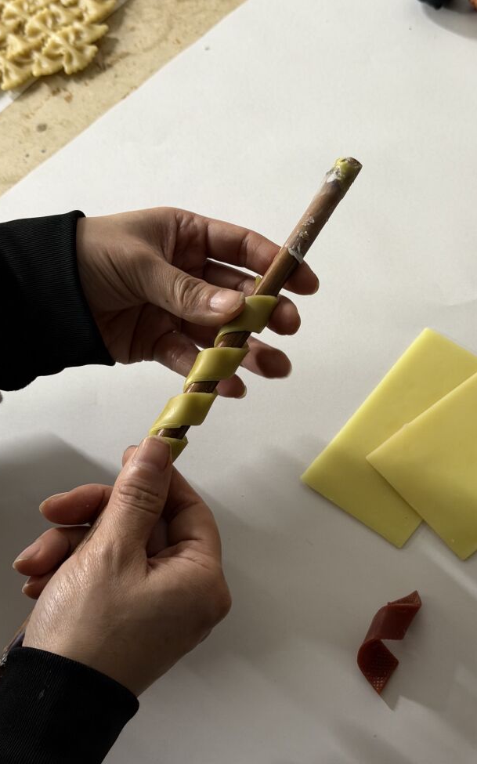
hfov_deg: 25.3
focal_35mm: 51
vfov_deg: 39.6
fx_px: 1061
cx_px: 264
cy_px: 382
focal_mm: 6.76
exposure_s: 1/50
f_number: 1.78
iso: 200
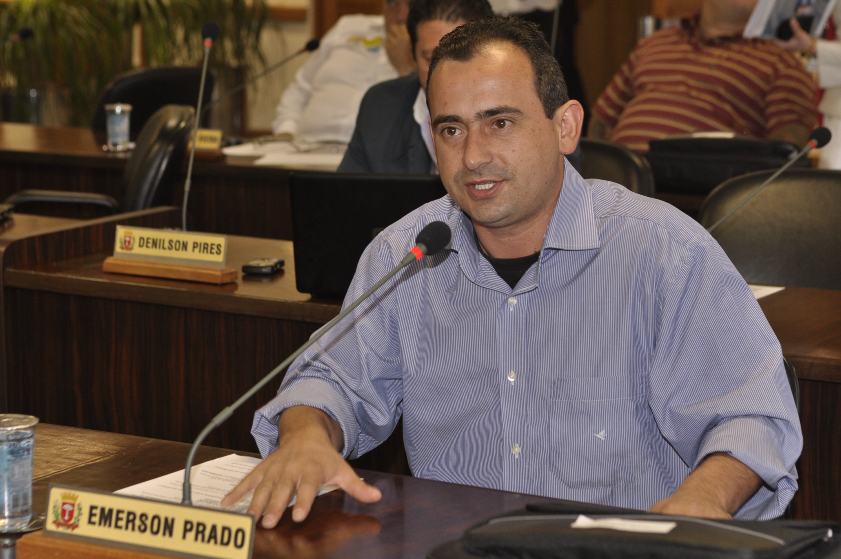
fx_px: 2450
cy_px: 280
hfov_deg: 19.5
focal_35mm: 105
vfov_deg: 13.0
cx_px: 420
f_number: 2.8
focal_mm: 70
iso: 500
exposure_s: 1/60
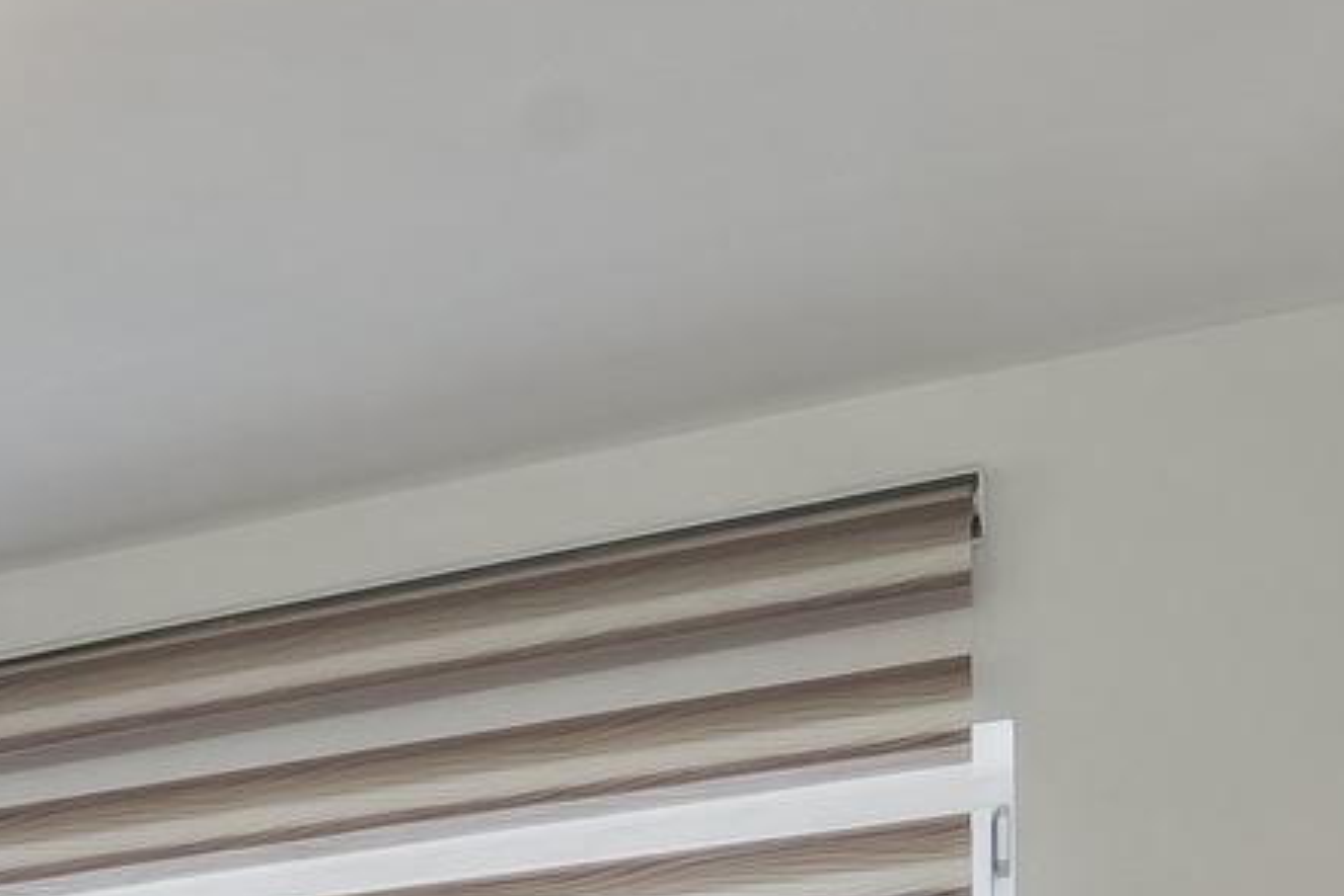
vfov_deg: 15.6
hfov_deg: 22.2
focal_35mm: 76
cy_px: 1566
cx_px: -657
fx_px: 2838
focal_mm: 14
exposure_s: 1/10
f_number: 8
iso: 250
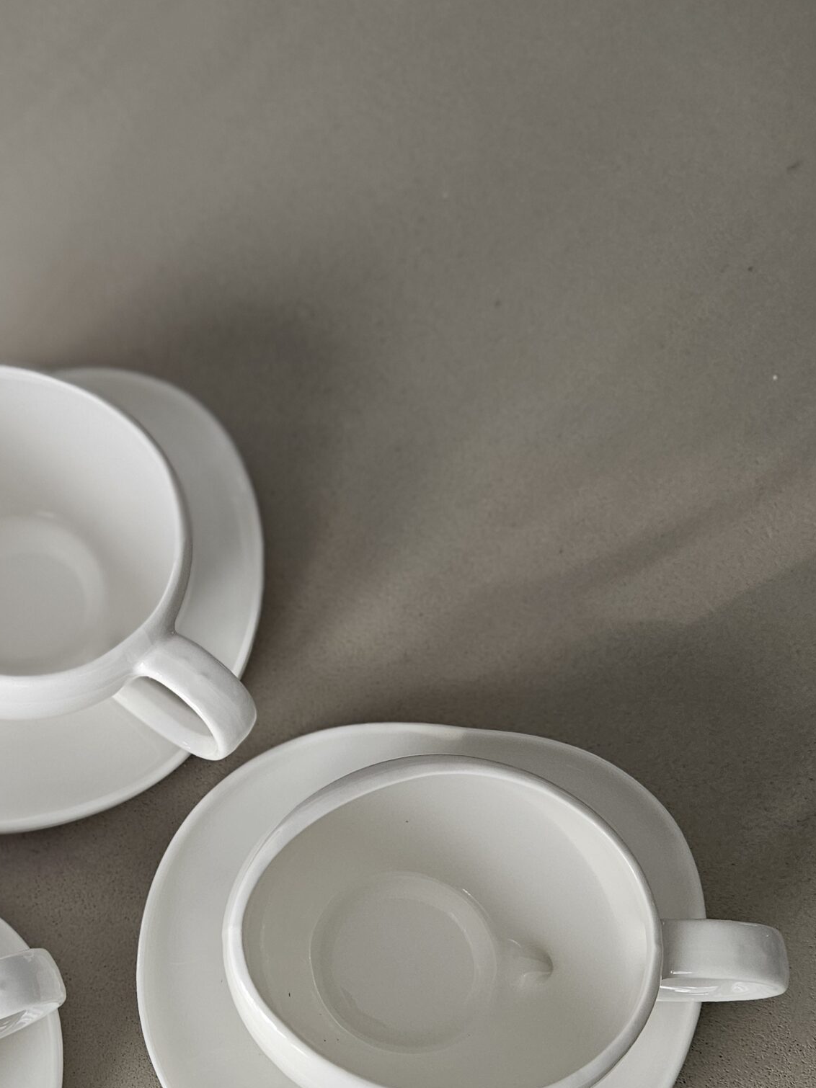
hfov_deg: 35.3
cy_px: 802
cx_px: 133
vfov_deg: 46.3
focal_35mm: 39
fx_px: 1226
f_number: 1.8
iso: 320
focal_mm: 5.4
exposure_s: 1/120
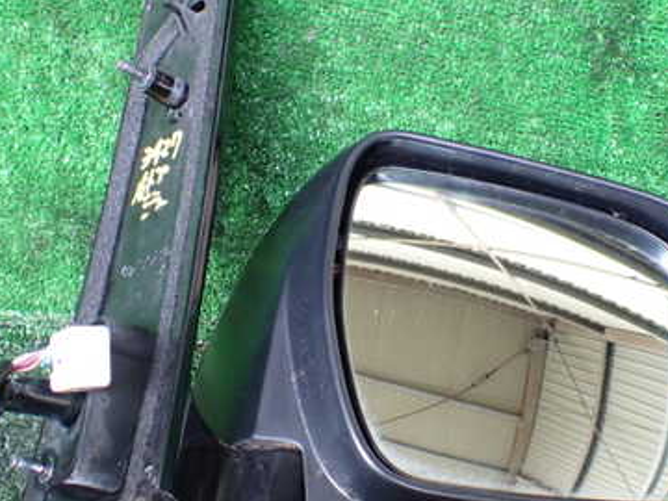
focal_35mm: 50
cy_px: 223
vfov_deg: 29.1
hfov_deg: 38.1
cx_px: 390
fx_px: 965
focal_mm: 5.4
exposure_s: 1/80
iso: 800
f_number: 2.3
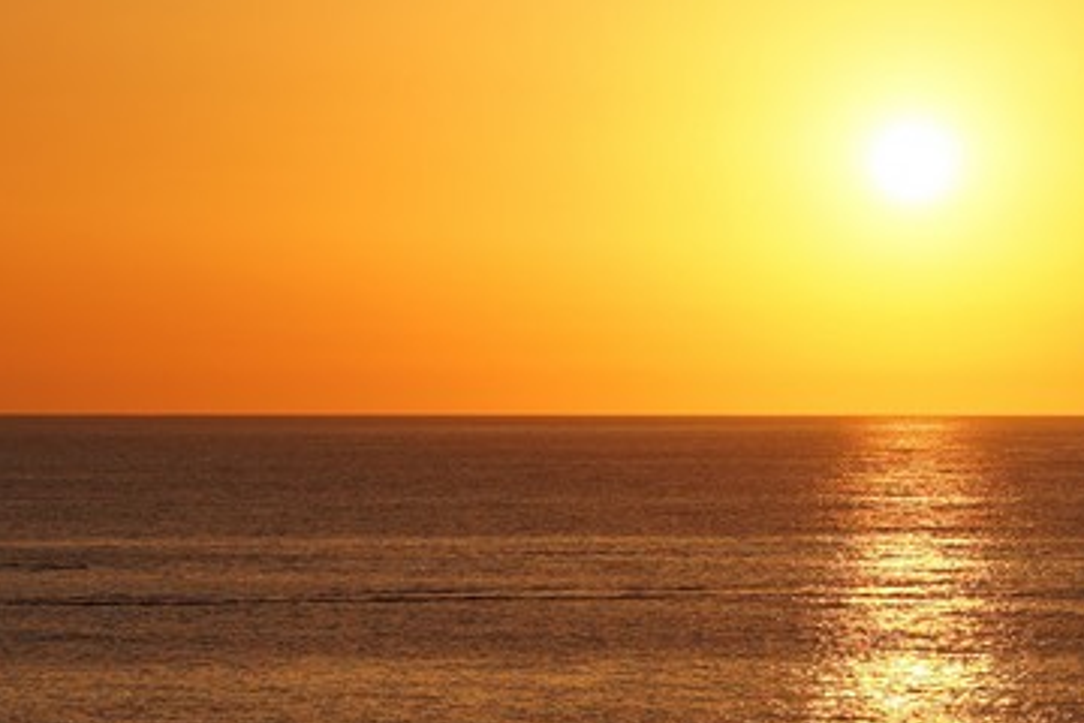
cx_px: 1343
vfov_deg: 5.5
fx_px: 7527
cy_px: 479
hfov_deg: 8.1
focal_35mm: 250
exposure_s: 1/500
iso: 100
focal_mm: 75
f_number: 8
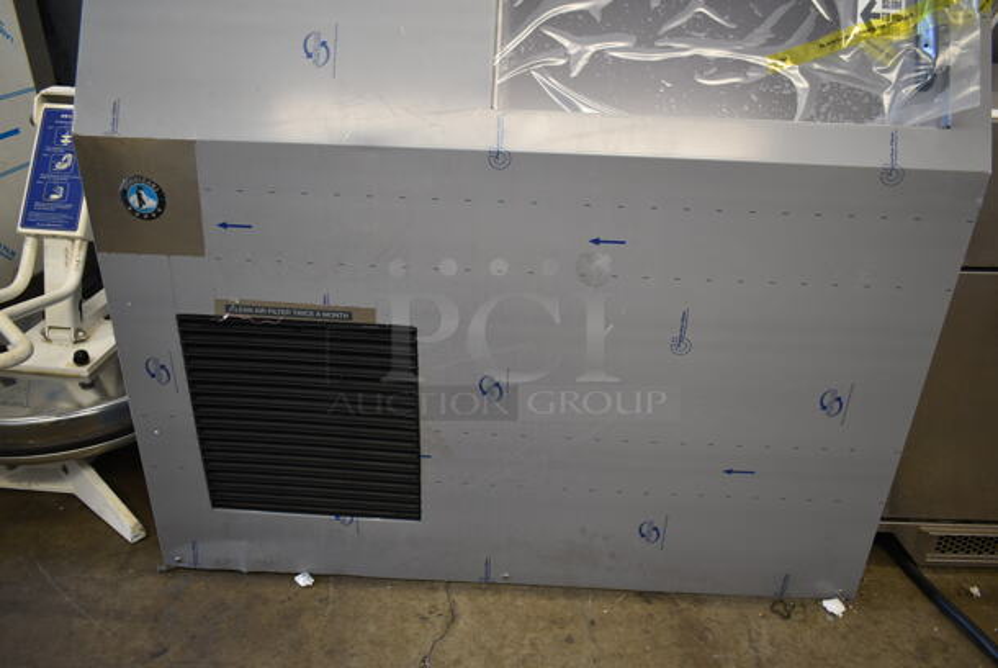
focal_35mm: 27
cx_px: 499
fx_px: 749
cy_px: 334
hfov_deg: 67.3
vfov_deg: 48.0
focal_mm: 18
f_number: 3.5
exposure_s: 1/30
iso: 320
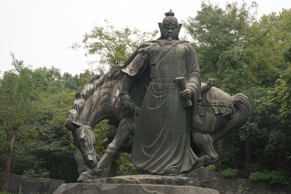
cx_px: 146
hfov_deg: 35.1
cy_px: 97
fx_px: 461
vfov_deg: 23.8
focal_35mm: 57
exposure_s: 1/60.2
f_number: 6.3
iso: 100
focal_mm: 38
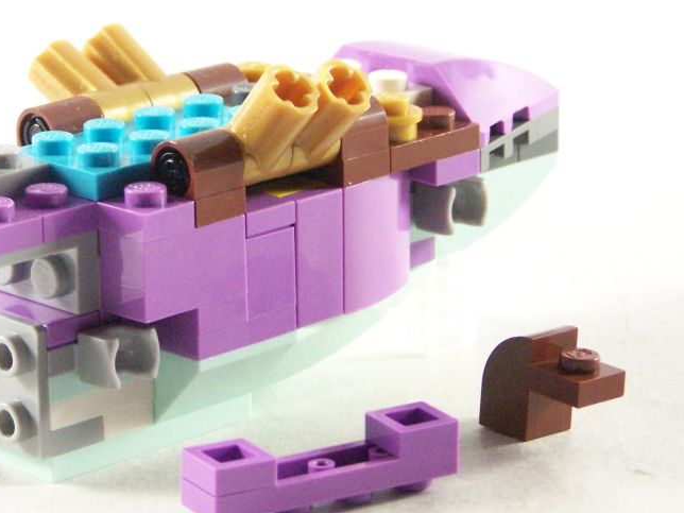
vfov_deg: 8.9
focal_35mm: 167
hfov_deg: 11.8
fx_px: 3300
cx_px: 243
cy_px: 191
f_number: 3.2
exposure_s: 1/60
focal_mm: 17.5
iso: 400
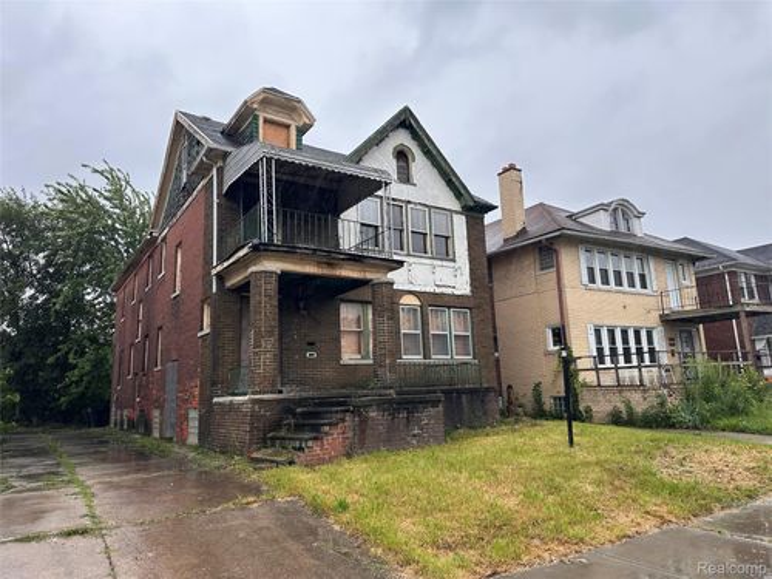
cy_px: 290
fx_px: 535
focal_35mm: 24
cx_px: 386
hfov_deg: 71.6
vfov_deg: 56.8
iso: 125
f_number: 1.78
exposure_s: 1/121
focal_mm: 6.86
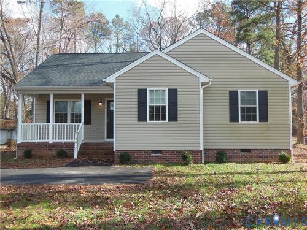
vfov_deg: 41.8
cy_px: 115
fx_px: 302
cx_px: 154
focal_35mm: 34
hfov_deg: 54.0
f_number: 3.9
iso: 125
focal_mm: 6
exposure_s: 1/320
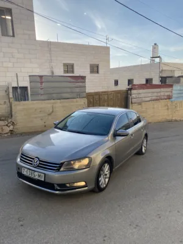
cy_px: 122
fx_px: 183
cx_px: 92
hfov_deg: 53.1
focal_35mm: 26
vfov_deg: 67.3
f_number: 1.8
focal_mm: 4.25
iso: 32
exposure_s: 1/1808
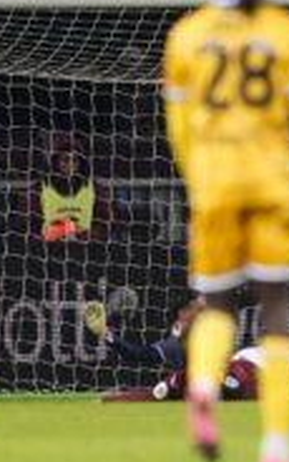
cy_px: 166
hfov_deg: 1.5
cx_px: 455
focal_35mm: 865
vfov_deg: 2.4
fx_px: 10901
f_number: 2.8
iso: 2000
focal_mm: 400
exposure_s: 1/1600
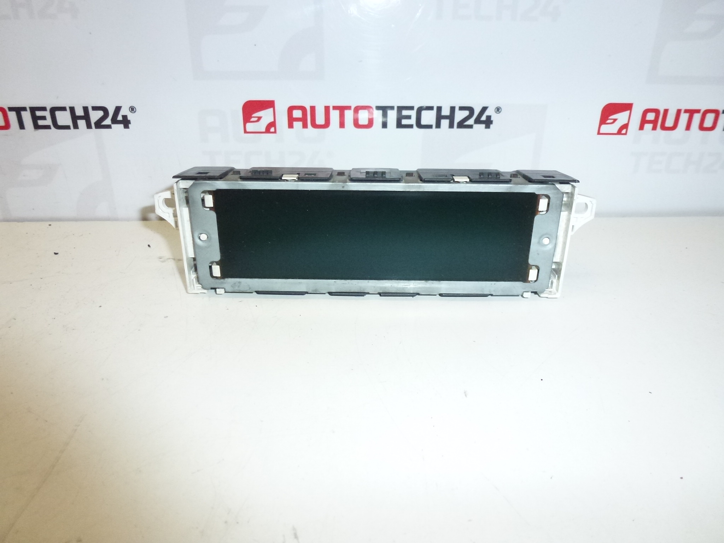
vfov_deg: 56.8
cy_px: 272
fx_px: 502
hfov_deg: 71.6
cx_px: 362
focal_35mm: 24
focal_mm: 4.3
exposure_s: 1/400
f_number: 3.3
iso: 400
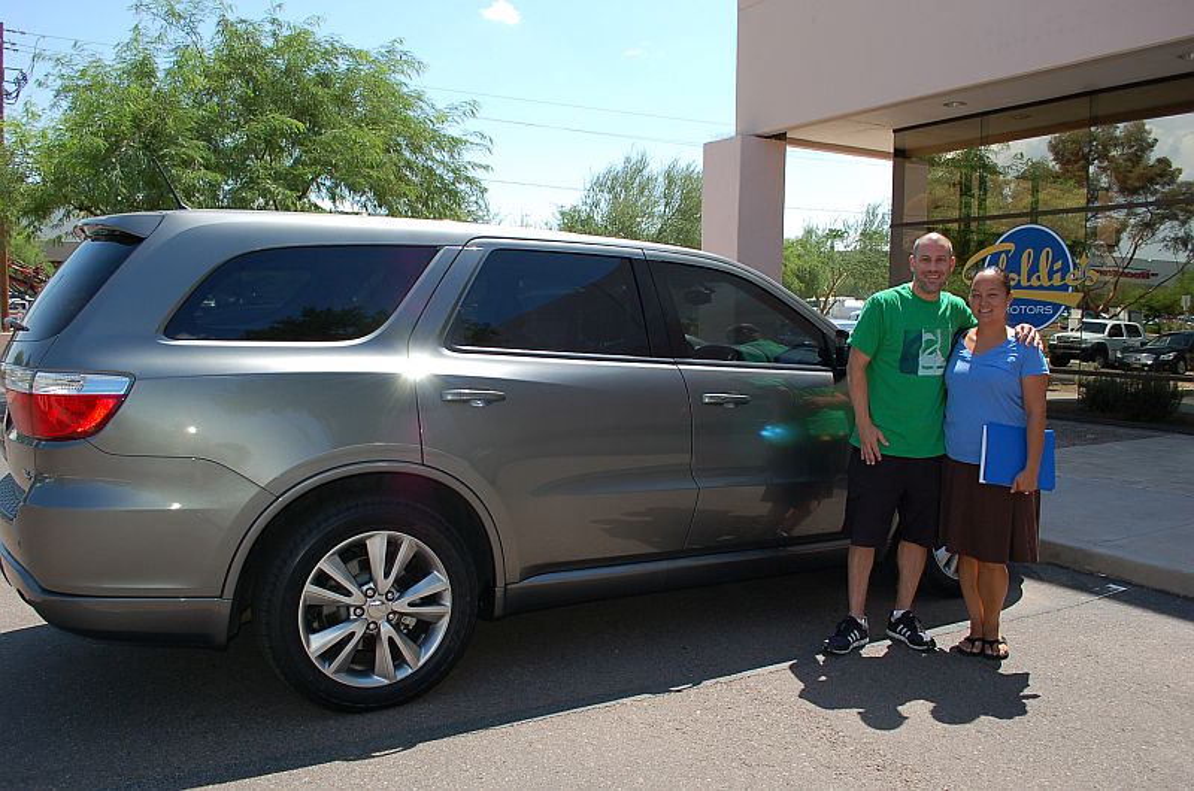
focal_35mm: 30
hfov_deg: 62.0
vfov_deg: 43.4
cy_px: 396
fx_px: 993
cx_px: 597
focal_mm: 20
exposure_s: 1/500
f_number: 6.3
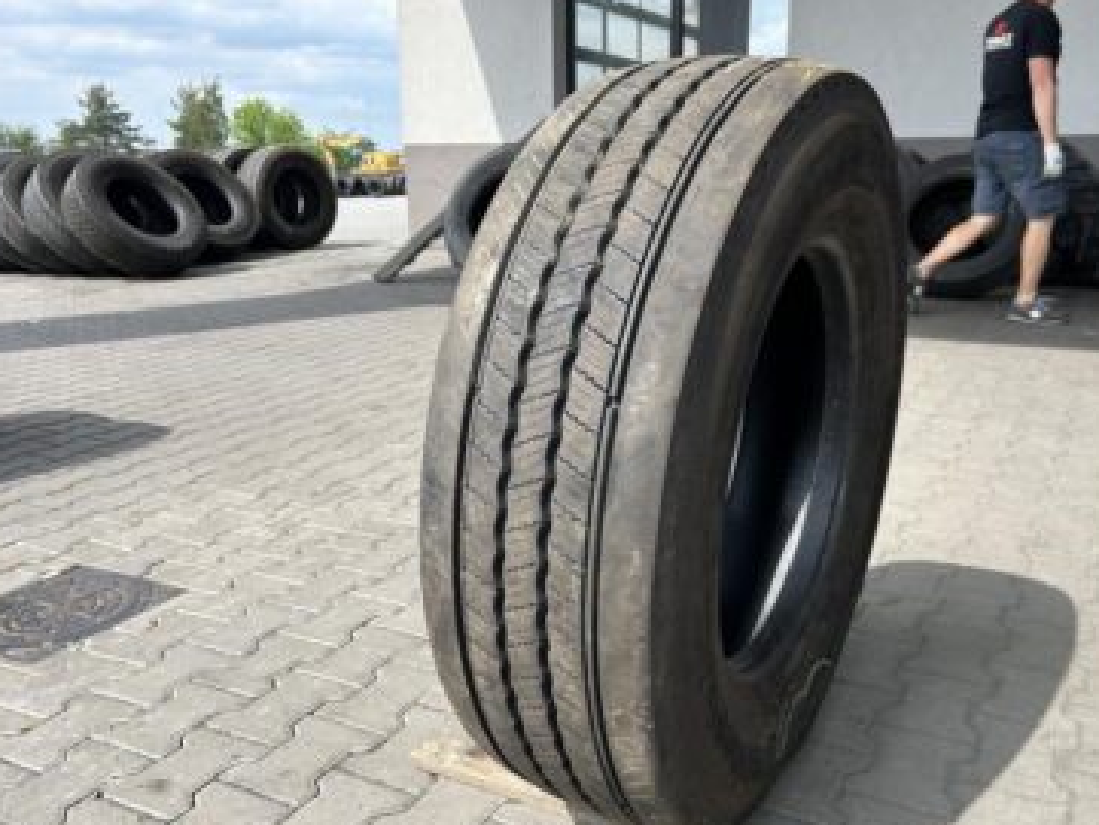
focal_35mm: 31
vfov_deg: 45.4
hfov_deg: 58.1
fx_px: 985
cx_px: 627
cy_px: 461
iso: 50
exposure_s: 1/1869
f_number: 1.5
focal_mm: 5.7
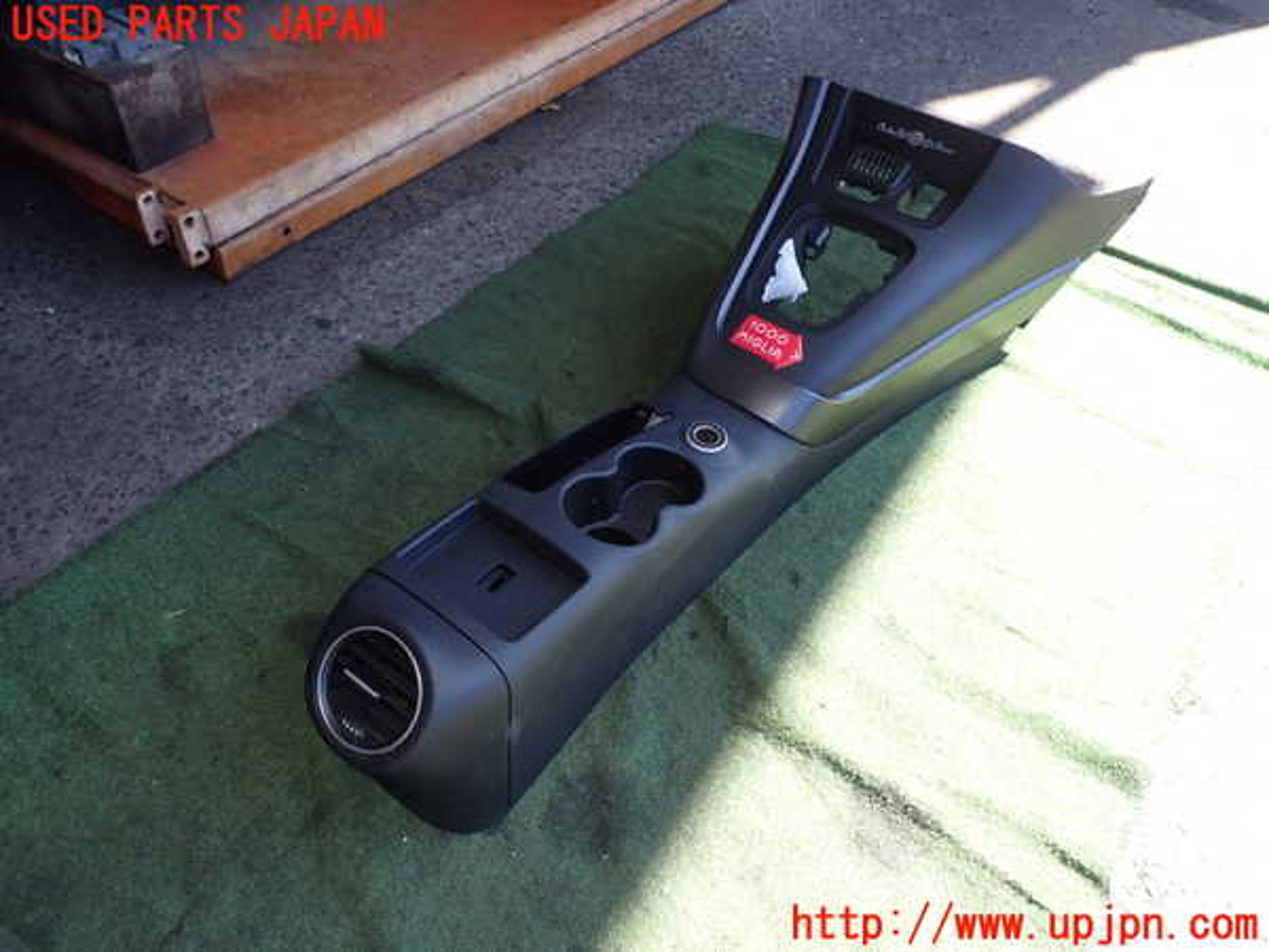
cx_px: 634
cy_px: 476
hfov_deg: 69.4
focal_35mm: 25
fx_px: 916
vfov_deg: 54.9
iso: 100
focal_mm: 4.5
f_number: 2.8
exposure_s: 1/160
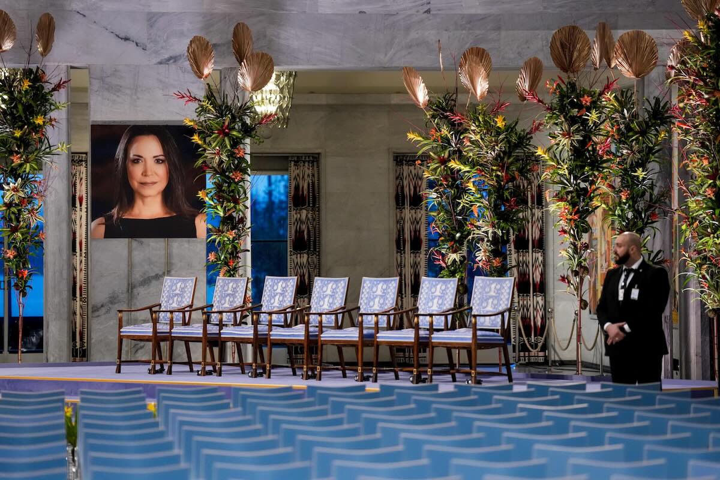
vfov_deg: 9.5
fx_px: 2880
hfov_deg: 14.3
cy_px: 240
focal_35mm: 144
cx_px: 360
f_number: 2.8
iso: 4000
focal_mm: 144
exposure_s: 1/250
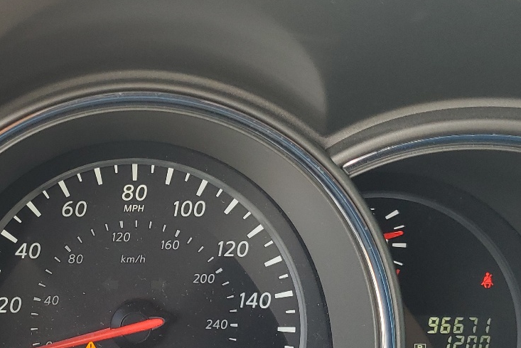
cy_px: 250
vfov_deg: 22.8
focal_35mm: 59
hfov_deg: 33.2
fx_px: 854
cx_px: 124
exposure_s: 1/182
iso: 50
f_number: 1.5
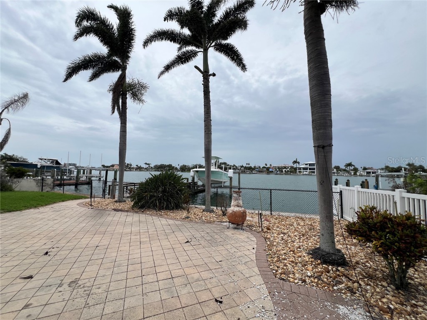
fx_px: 160
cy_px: 160
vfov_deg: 89.9
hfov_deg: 106.2
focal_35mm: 13
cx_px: 214
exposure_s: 1/2732
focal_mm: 1.57
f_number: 1.8
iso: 32
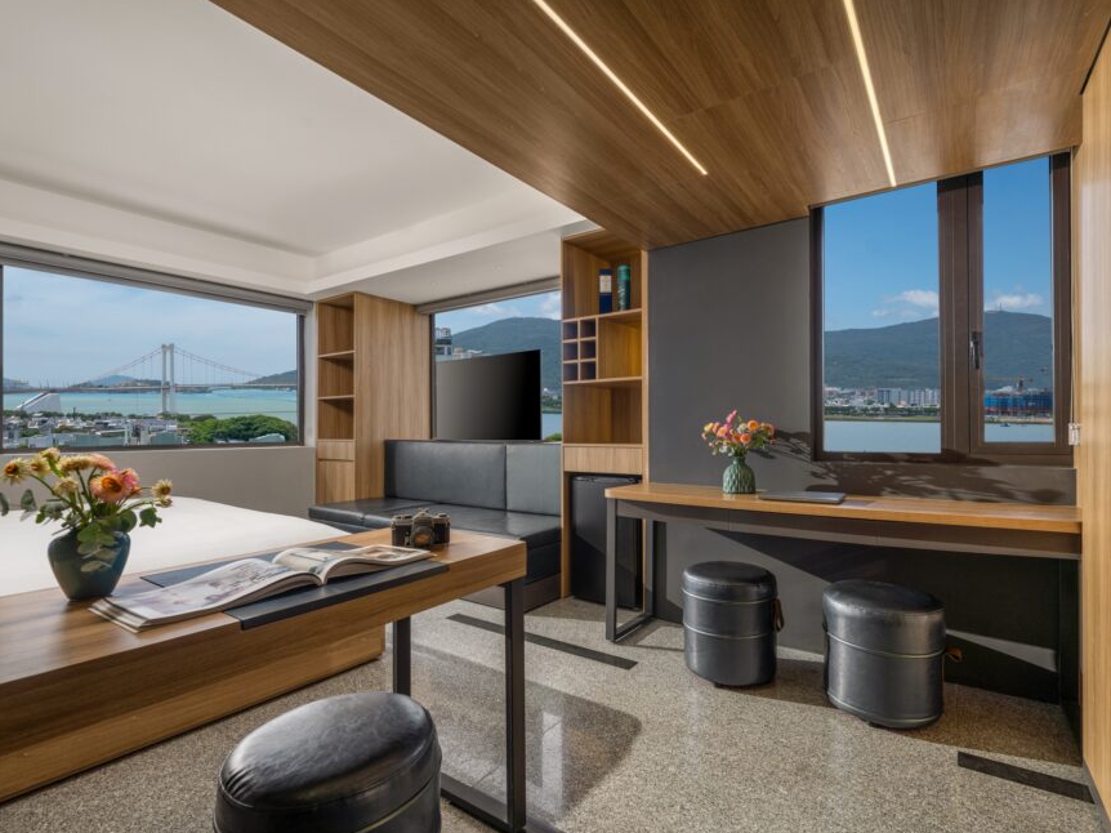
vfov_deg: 78.0
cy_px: 434
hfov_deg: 94.4
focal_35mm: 16
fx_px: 513
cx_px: 595
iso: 160
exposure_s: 1/8
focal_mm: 14
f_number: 9
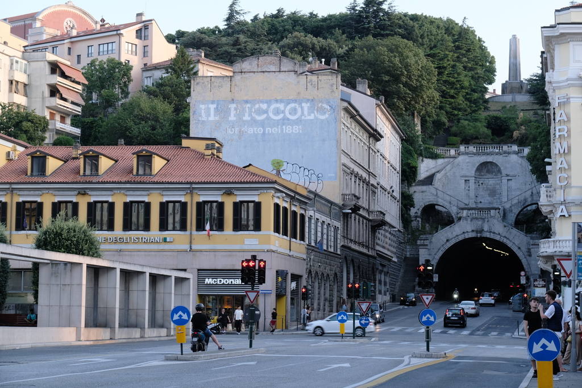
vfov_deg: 17.1
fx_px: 1293
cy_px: 194
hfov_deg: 25.4
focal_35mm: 80
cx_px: 291
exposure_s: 1/75
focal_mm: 53.2
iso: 400
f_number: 6.3
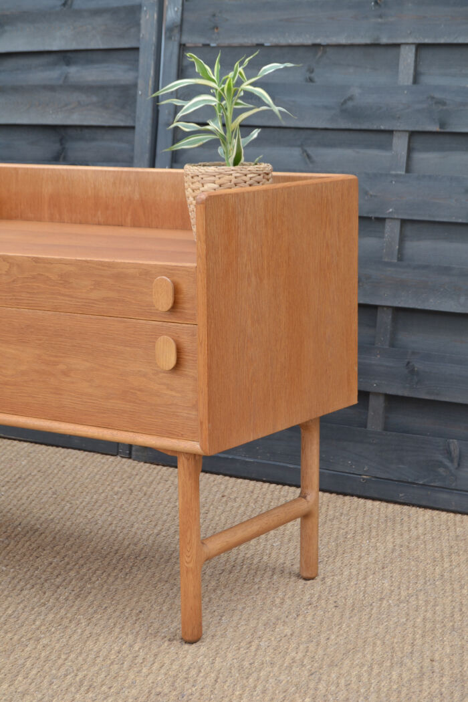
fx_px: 1521
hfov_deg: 17.5
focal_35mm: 78
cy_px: 351
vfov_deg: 26.0
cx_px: 234
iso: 140
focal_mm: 52
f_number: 5.6
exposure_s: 1/125
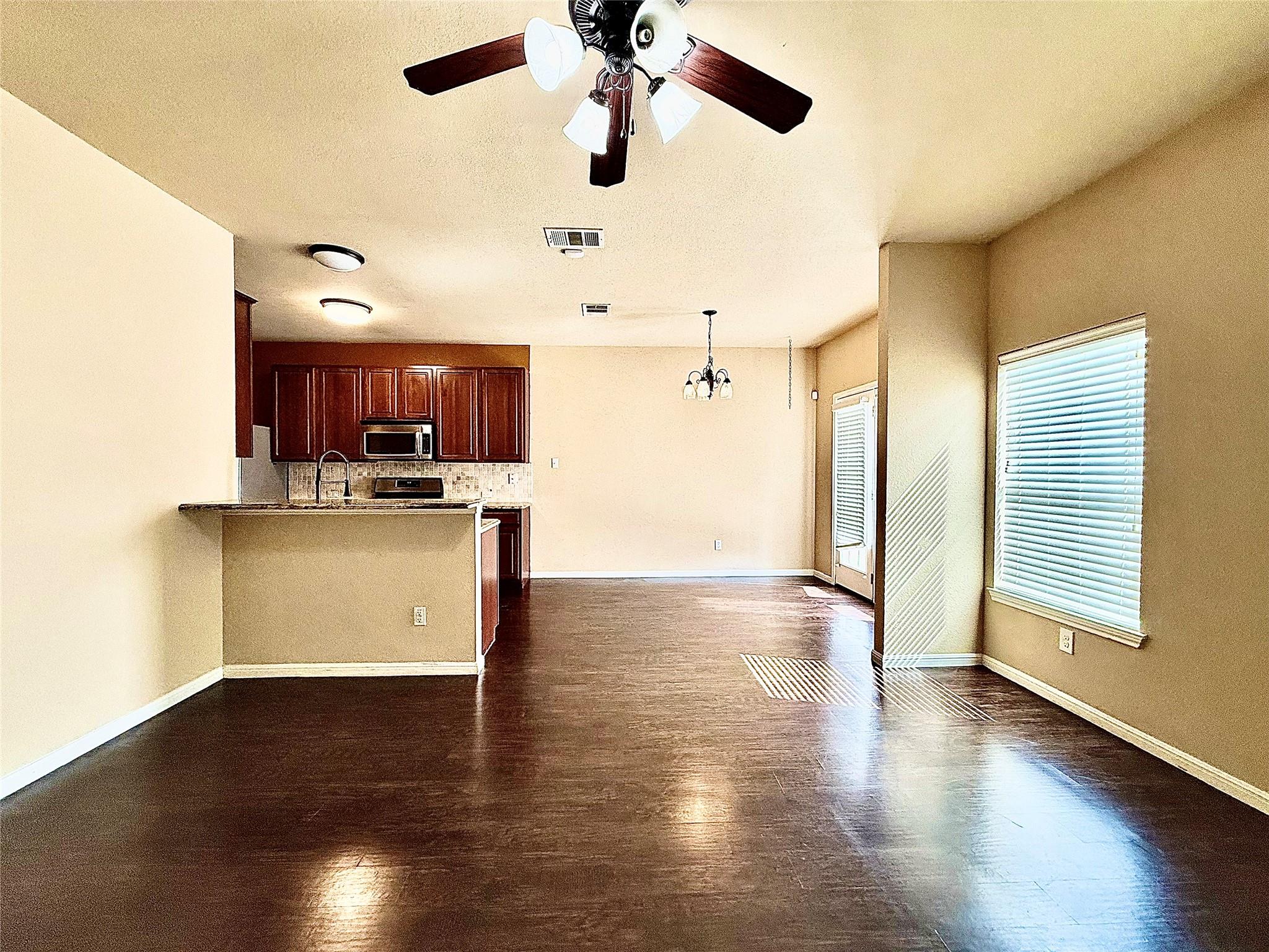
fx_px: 513
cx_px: 634
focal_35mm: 14
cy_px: 476
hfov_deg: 102.1
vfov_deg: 85.7
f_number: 2.2
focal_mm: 2.22
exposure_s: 1/120
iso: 200
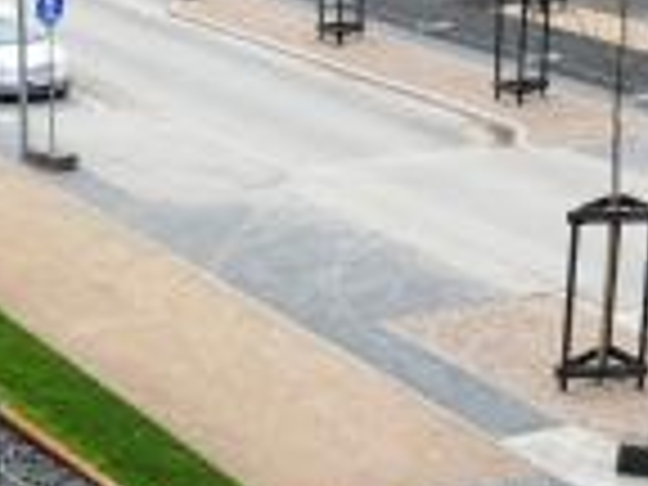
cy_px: 441
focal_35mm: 112
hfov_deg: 16.3
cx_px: -261
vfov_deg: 13.1
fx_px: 2097
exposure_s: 1/250
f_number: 4.5
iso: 100
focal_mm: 7.7
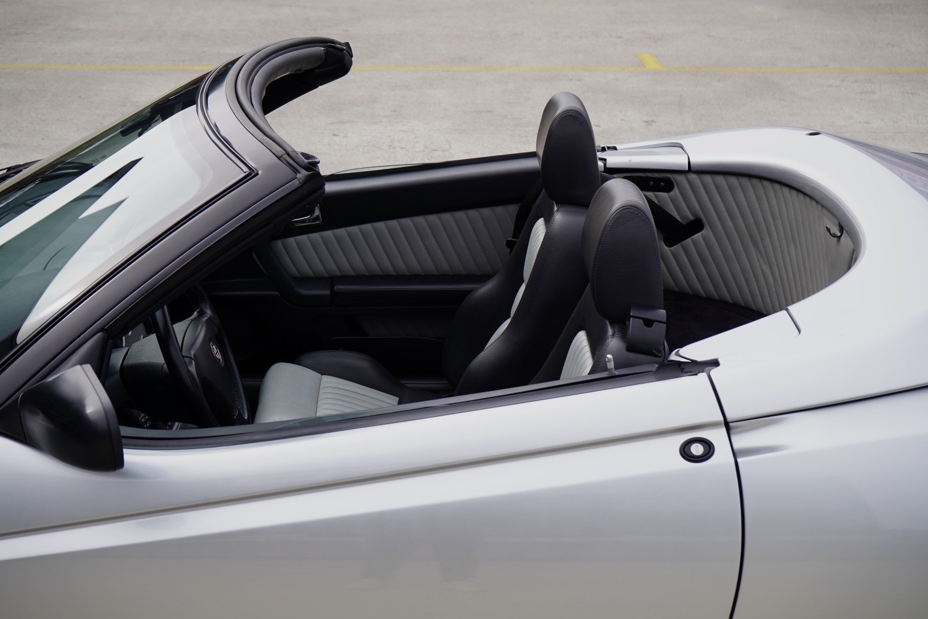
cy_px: 310
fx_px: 1598
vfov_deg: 21.9
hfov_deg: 32.4
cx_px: 464
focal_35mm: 62
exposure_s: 1/125
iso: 100
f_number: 9
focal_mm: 62
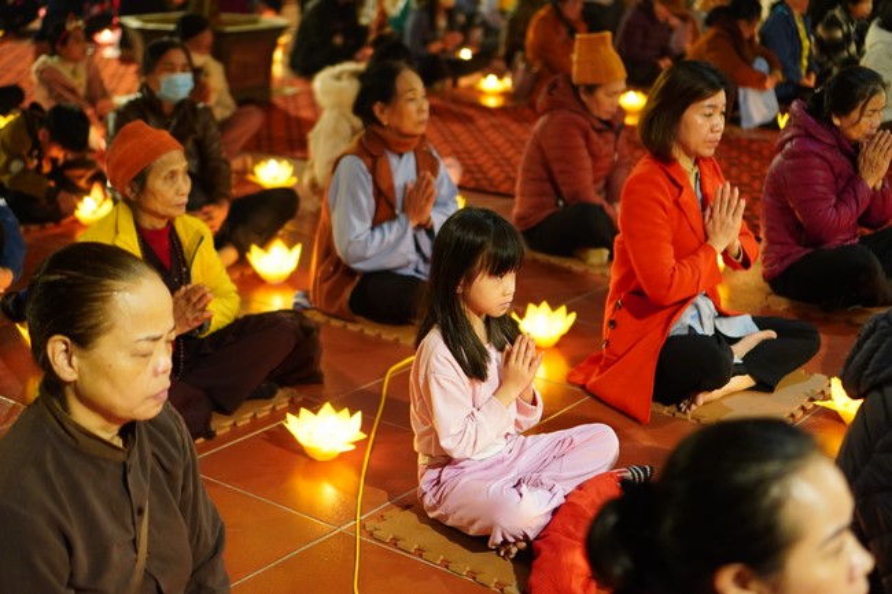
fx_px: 1300
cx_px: 446
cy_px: 297
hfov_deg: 37.9
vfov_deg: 25.7
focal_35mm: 52
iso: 1600
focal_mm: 35
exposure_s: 1/50
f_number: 1.8
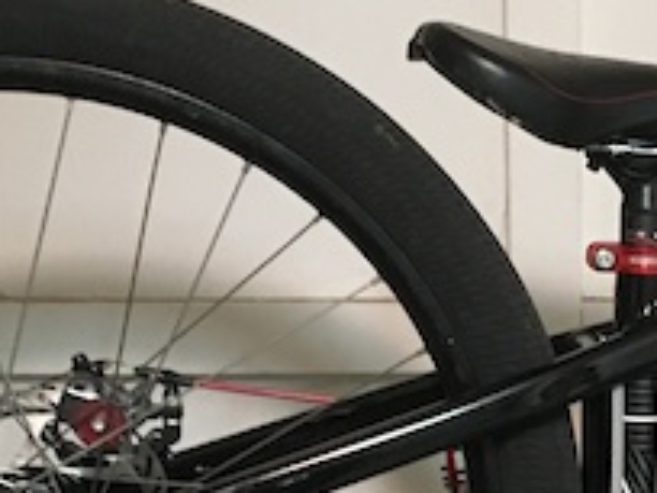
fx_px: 2164
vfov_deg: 12.8
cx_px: 757
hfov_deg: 16.6
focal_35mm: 114
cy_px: 499
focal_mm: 4.15
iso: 400
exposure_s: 1/15
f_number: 2.2
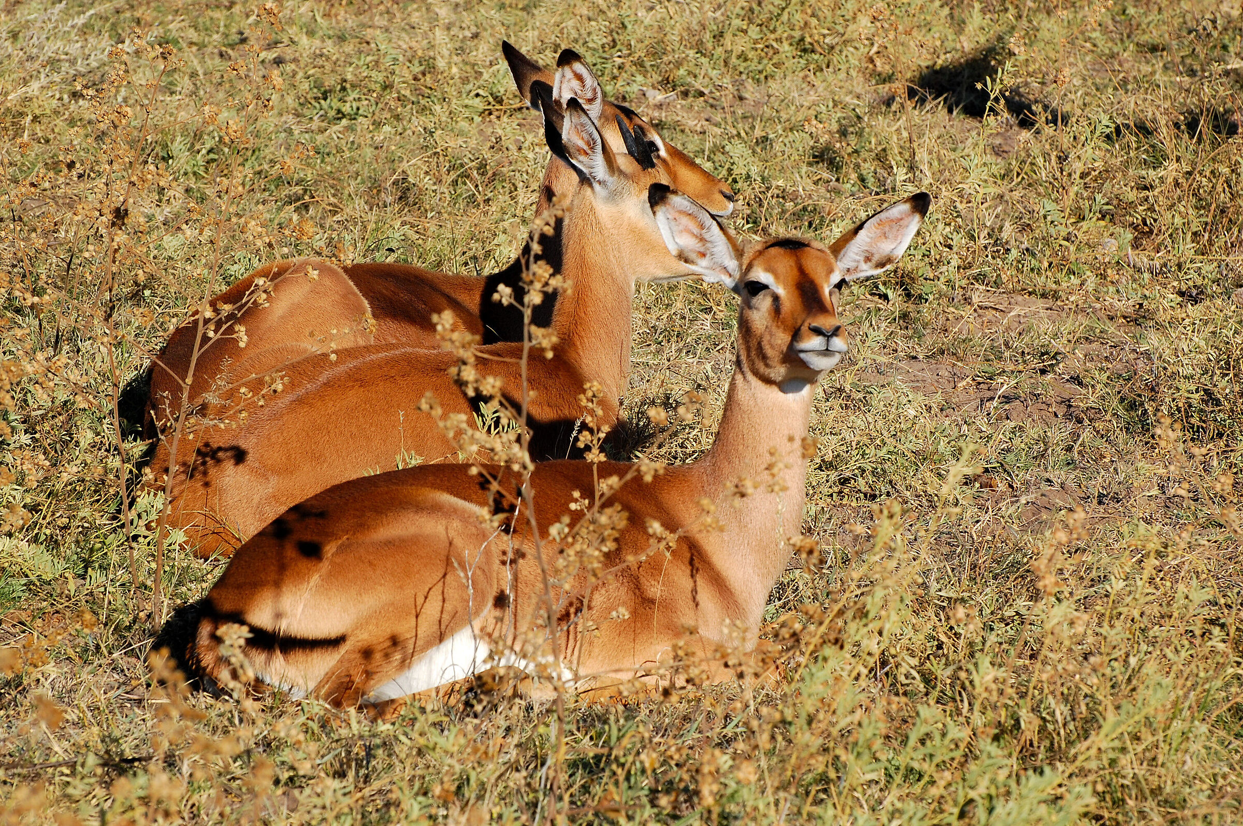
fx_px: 8538
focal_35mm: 248
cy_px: 413
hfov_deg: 8.3
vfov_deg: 5.5
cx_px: 622
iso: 200
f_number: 11
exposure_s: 1/250
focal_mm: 165
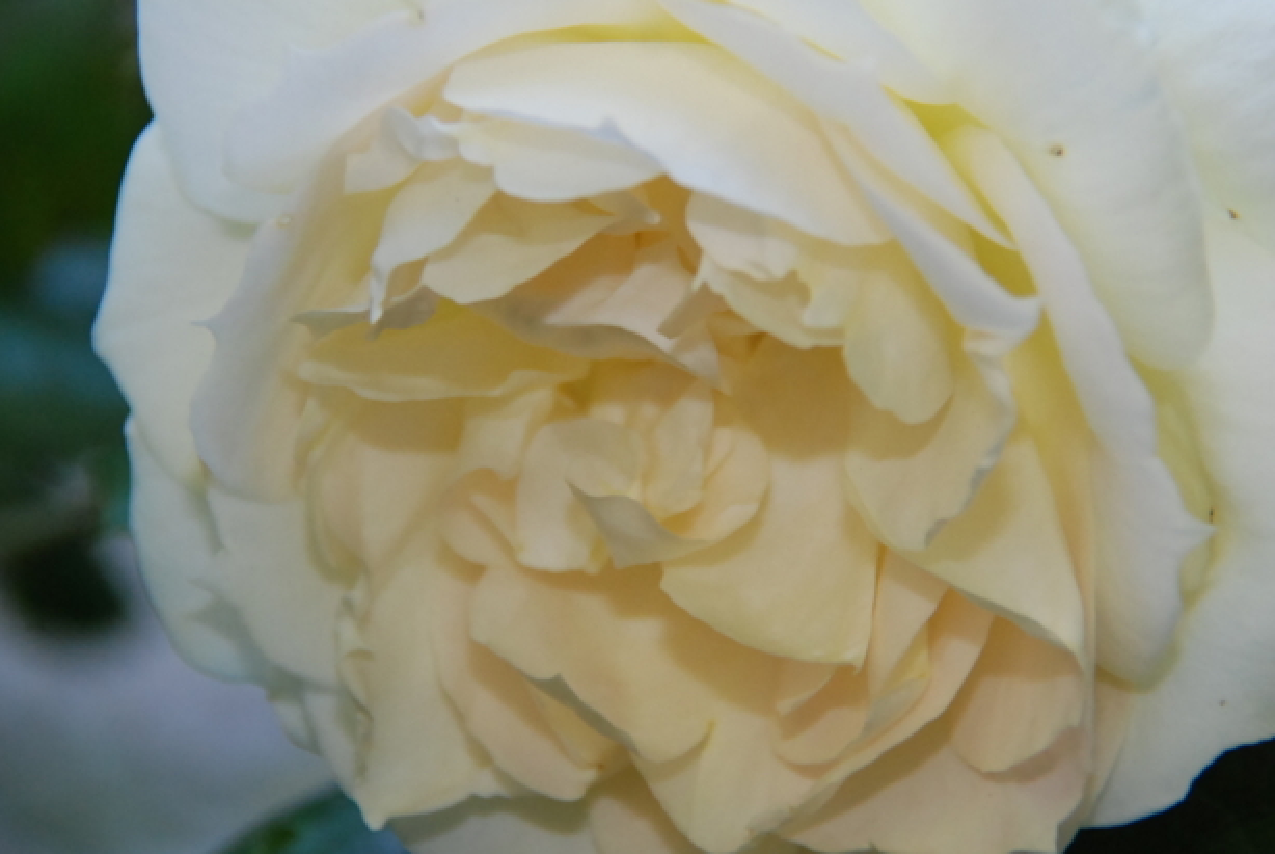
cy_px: 335
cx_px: 677
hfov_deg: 4.8
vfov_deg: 3.2
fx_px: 15247
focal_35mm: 430
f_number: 7.1
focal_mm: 220
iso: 800
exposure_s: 1/160
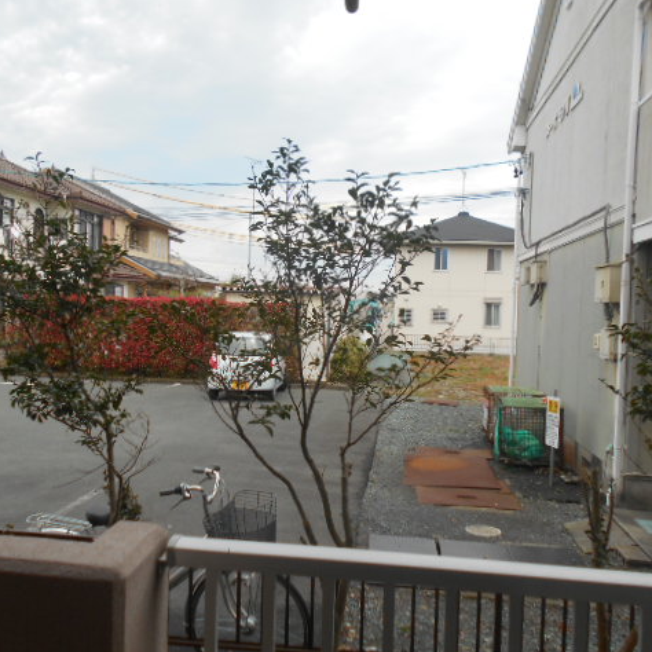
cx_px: 301
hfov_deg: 52.5
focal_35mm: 31
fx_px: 661
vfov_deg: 52.5
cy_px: 323
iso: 80
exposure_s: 1/500
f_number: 3.2
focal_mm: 4.6
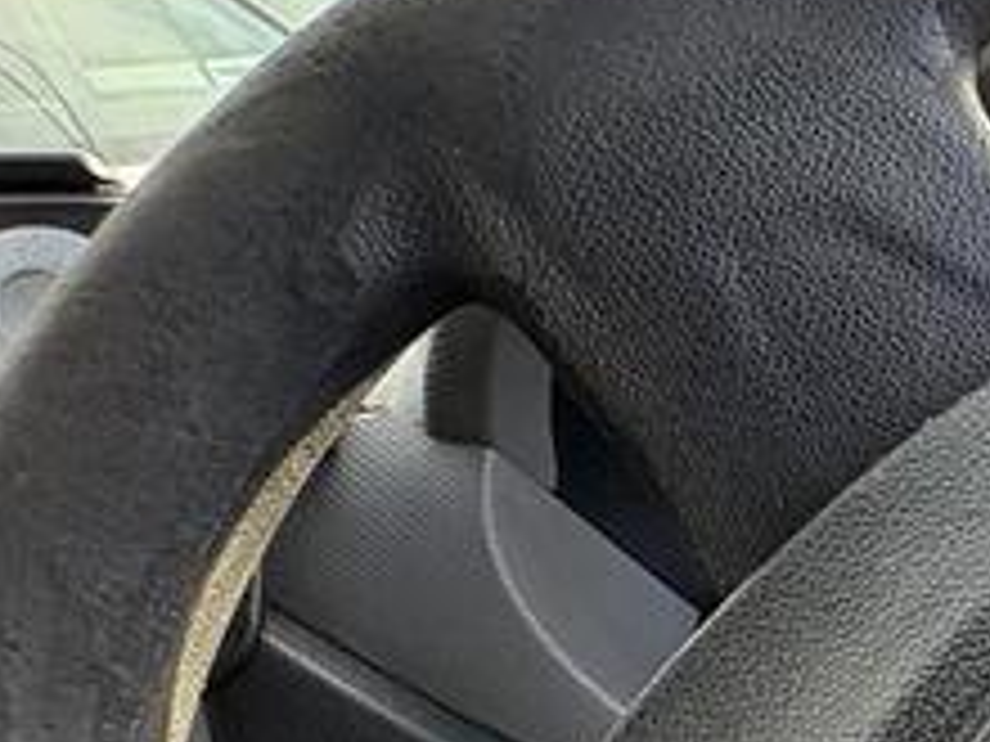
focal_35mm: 57
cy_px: 1084
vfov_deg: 21.8
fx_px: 1630
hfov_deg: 24.2
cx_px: 1580
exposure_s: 1/99
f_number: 2.2
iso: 125
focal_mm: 2.22
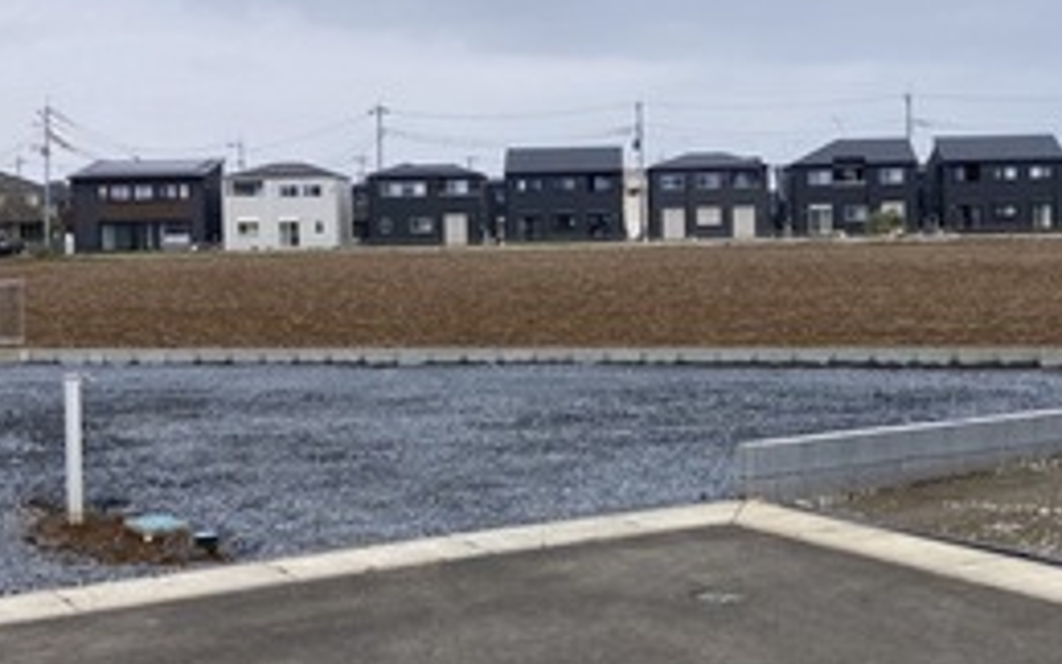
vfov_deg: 23.6
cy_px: 324
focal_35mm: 55
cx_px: 570
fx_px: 1592
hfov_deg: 36.9
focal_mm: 3.99
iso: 20
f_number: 1.8
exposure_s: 1/2024
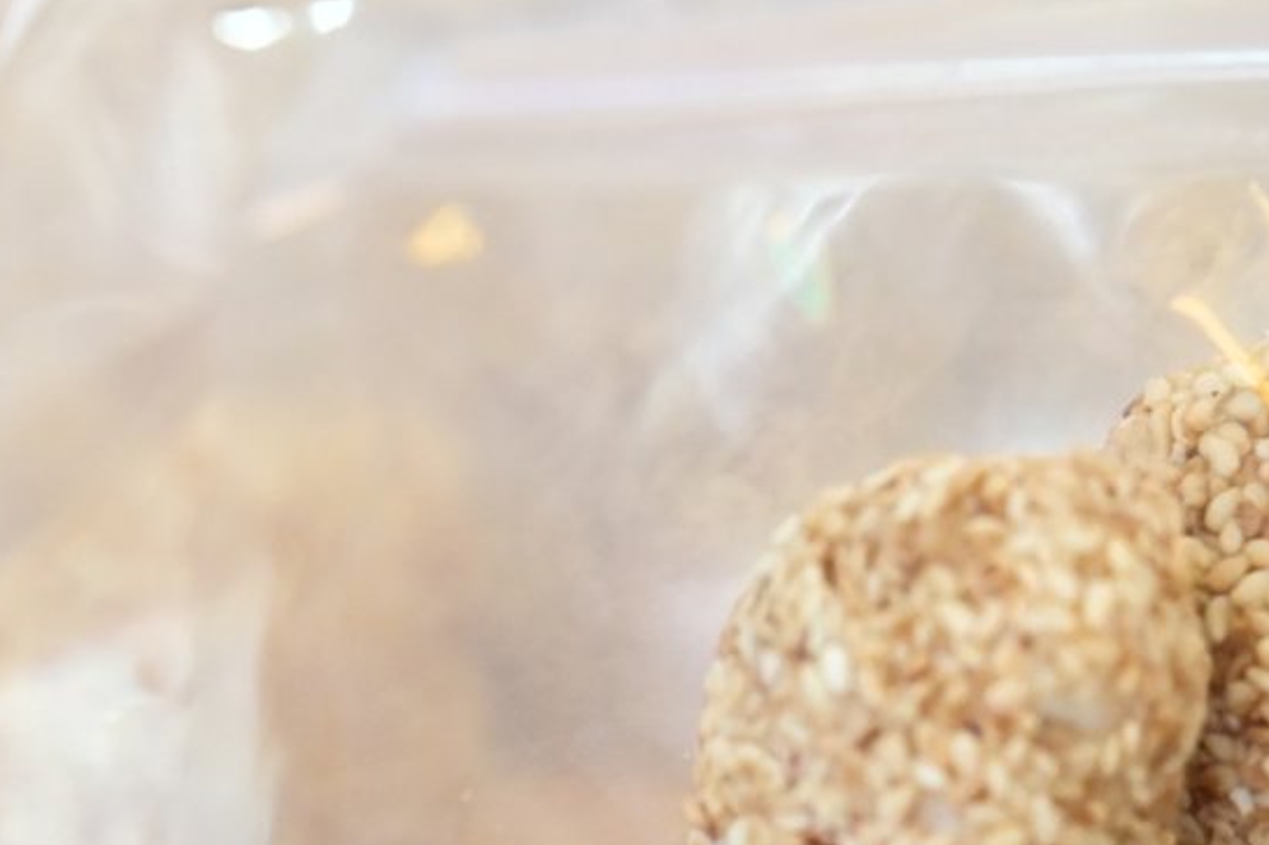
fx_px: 15504
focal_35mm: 440
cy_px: 1112
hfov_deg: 4.7
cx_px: 570
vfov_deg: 3.1
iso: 3600
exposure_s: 1/200
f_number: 4
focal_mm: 150
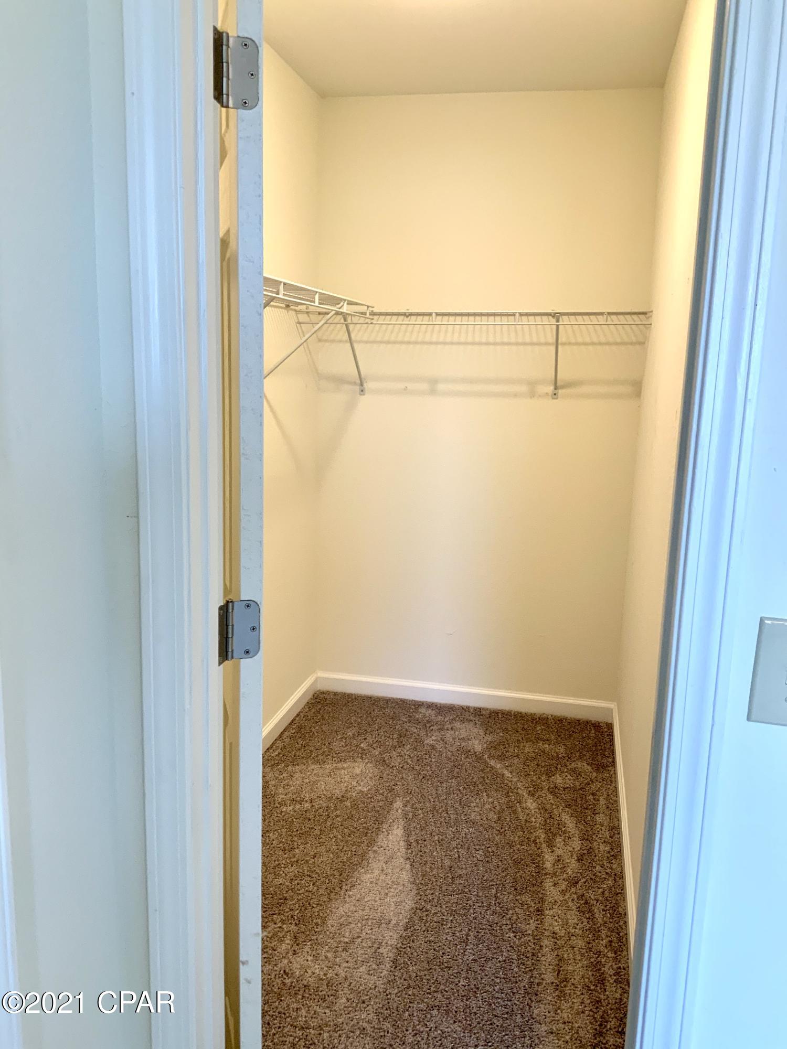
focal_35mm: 29
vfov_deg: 61.7
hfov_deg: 48.2
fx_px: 879
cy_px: 524
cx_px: 394
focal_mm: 3
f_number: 1.8
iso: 64
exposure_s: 1/60
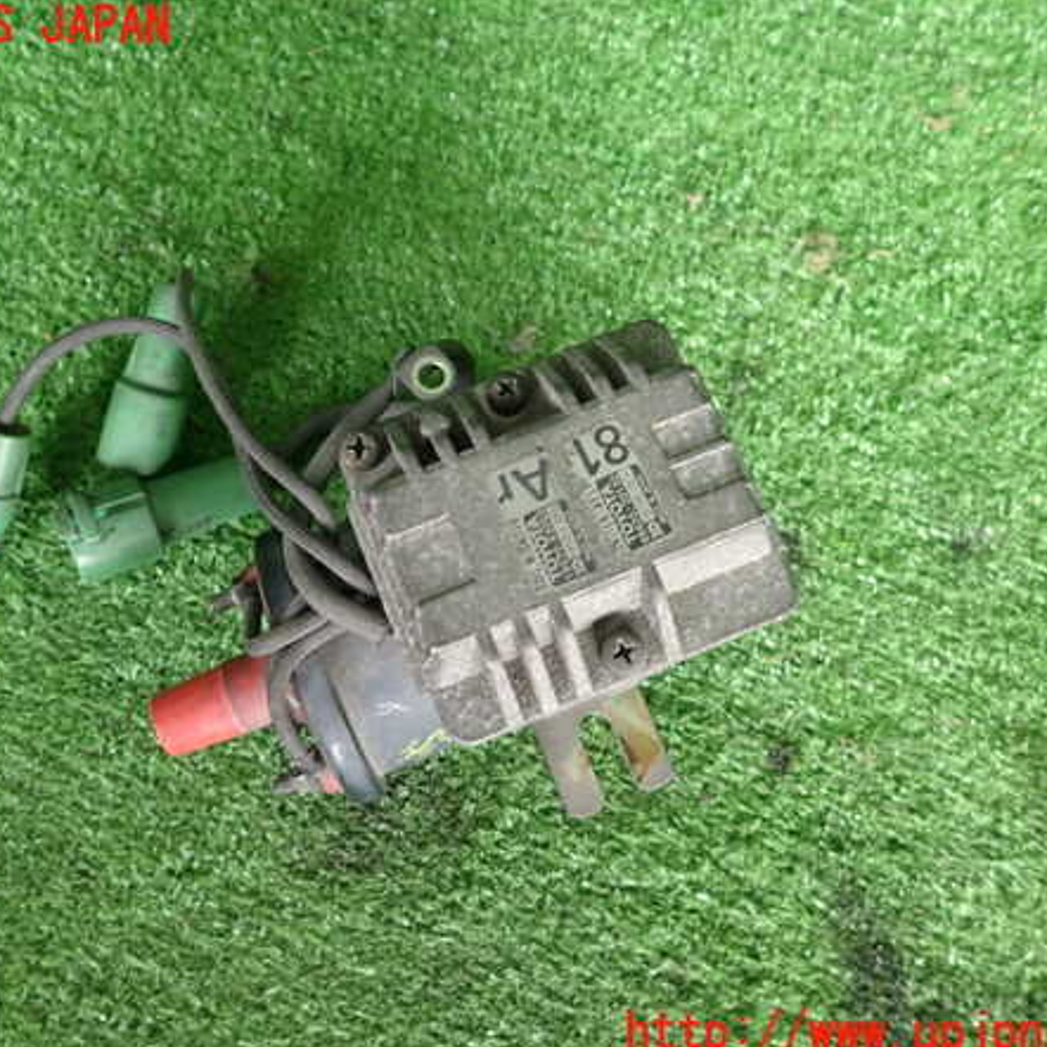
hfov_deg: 53.9
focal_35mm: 30
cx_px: 450
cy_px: 531
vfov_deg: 54.0
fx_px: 1027
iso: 200
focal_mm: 4.5
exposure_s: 1/50
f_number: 2
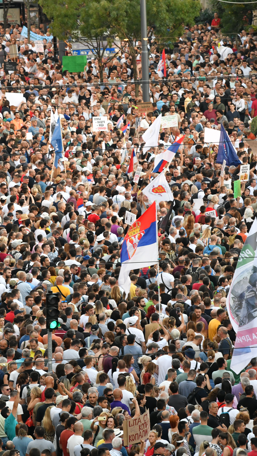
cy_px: 228
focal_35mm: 315
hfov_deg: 3.9
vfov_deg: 6.9
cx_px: 132
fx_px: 3817
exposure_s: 1/320
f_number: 7.1
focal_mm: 200
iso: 1600
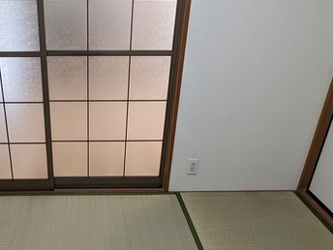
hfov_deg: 46.4
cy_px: 178
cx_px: 90
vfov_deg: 36.2
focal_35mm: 39
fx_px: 375
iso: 250
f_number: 2.2
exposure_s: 1/120
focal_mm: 1.83
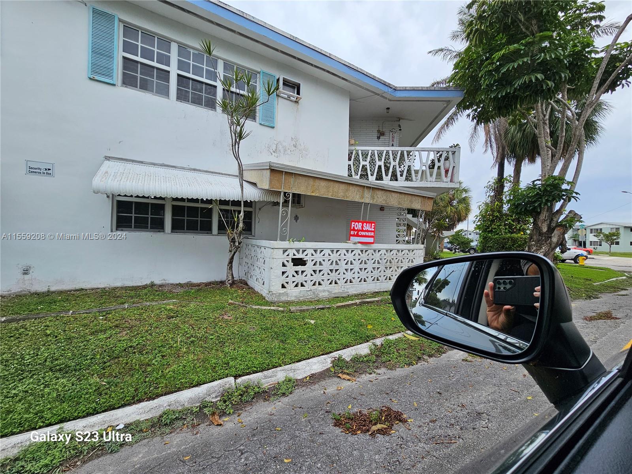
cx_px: 316
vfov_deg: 89.9
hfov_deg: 106.2
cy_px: 237
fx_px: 237
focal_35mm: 13
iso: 50
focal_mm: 2.2
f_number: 2.2
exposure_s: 1/919
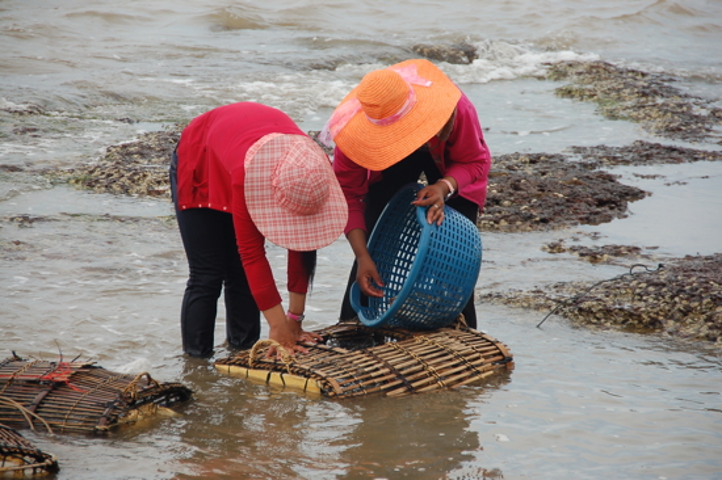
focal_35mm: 202
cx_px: 361
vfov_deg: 6.8
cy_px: 240
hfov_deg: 10.2
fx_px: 4059
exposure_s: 1/320
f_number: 6.3
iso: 200
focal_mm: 135
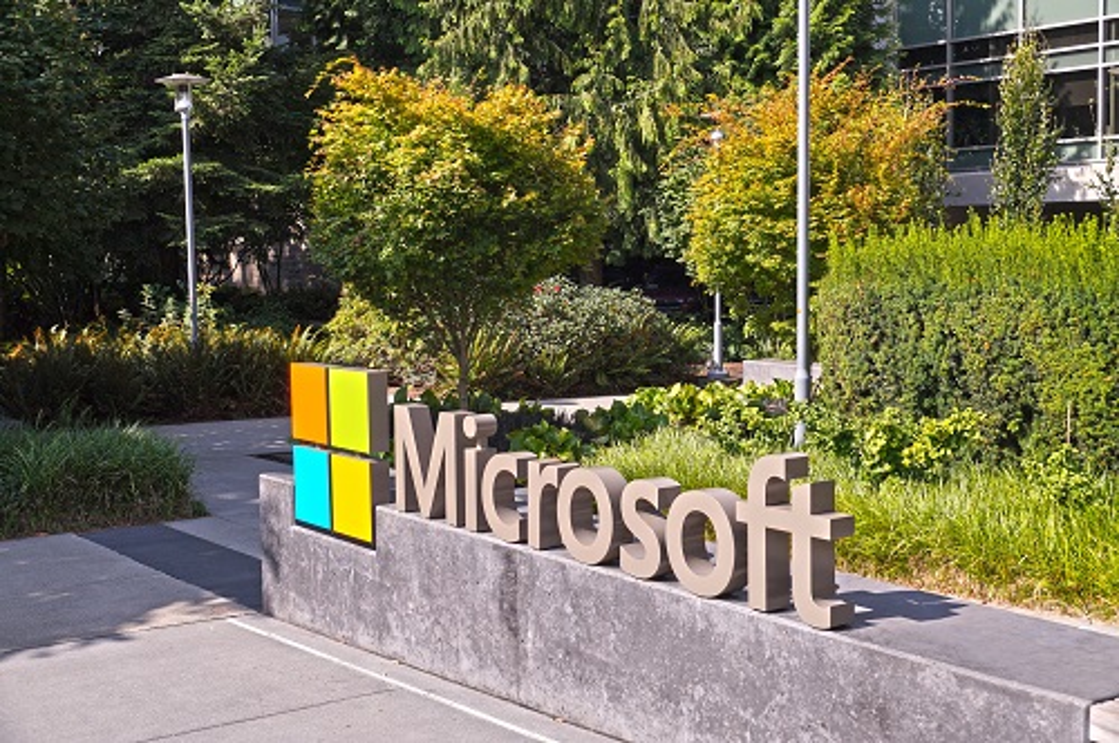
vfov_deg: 29.8
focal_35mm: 45
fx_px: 1397
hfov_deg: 43.7
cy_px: 372
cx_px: 560
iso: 100
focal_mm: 30
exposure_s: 1/400
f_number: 7.1
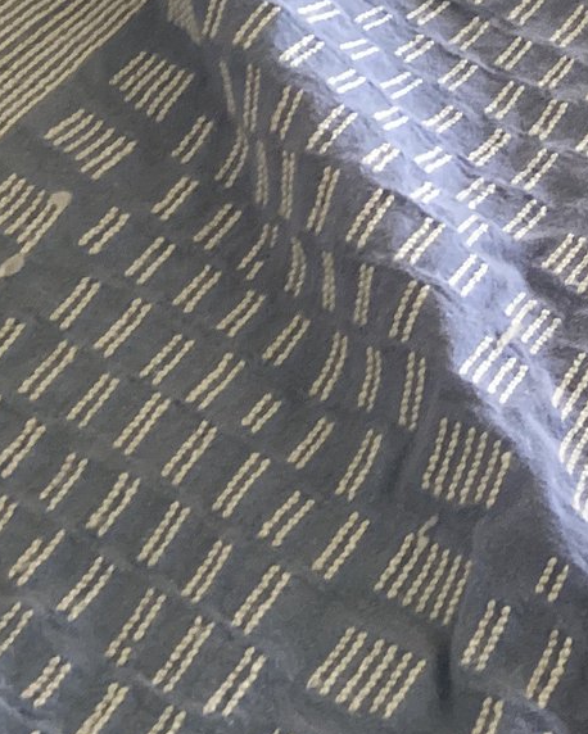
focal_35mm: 80
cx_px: 906
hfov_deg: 17.2
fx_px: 1739
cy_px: 143
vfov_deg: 23.5
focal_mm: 3.3
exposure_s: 1/50
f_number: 2.4
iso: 200
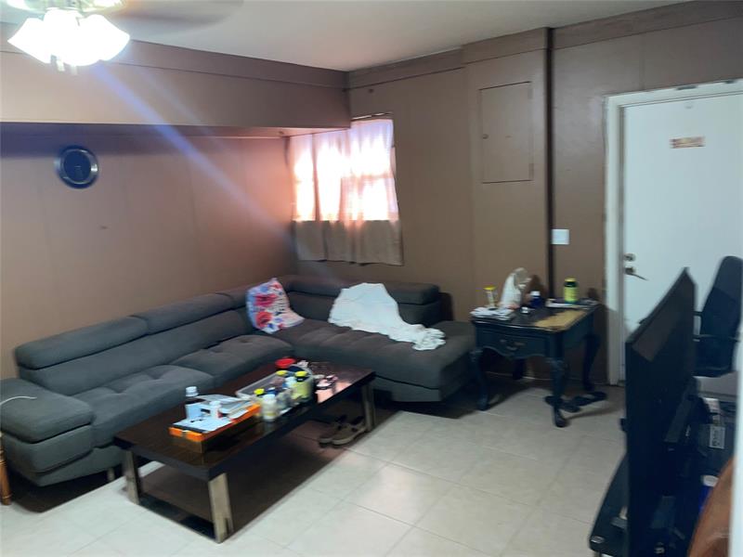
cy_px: 278
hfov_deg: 67.3
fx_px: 558
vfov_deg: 53.1
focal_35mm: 26
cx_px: 372
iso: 40
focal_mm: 4.2
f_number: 1.6
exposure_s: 1/15
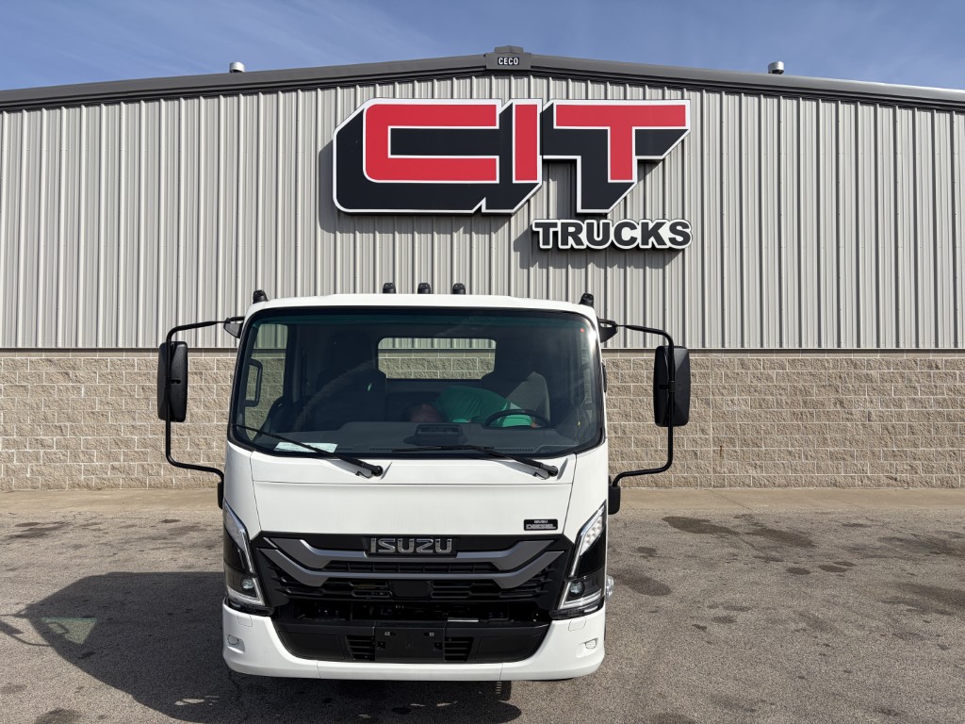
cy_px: 362
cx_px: 482
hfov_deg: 67.3
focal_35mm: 26
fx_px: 725
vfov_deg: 53.1
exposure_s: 1/4950
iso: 50
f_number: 1.6
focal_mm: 5.96
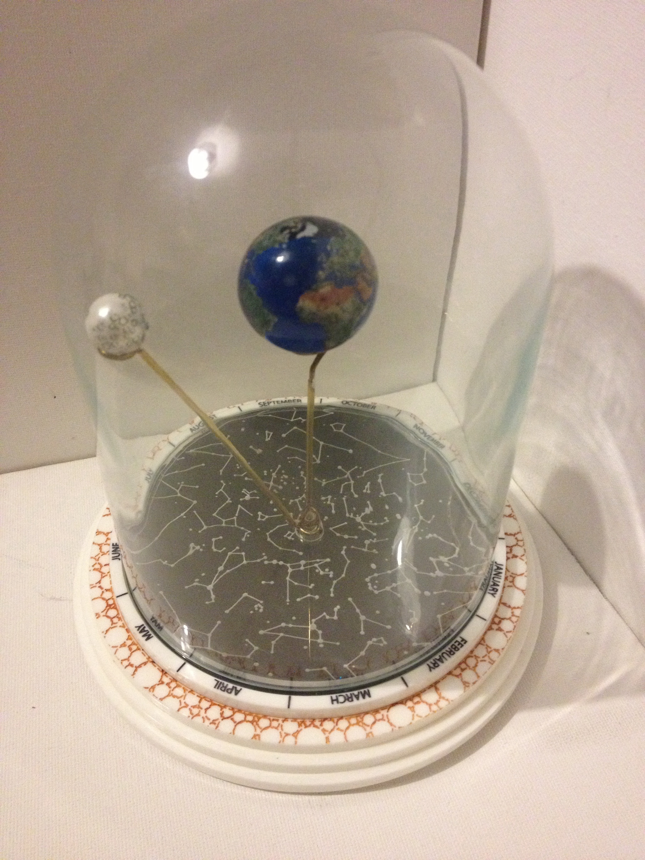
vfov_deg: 52.6
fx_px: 870
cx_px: 322
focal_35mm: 35
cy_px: 430
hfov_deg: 40.7
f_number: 2.4
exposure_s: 1/20
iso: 400
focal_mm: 4.28
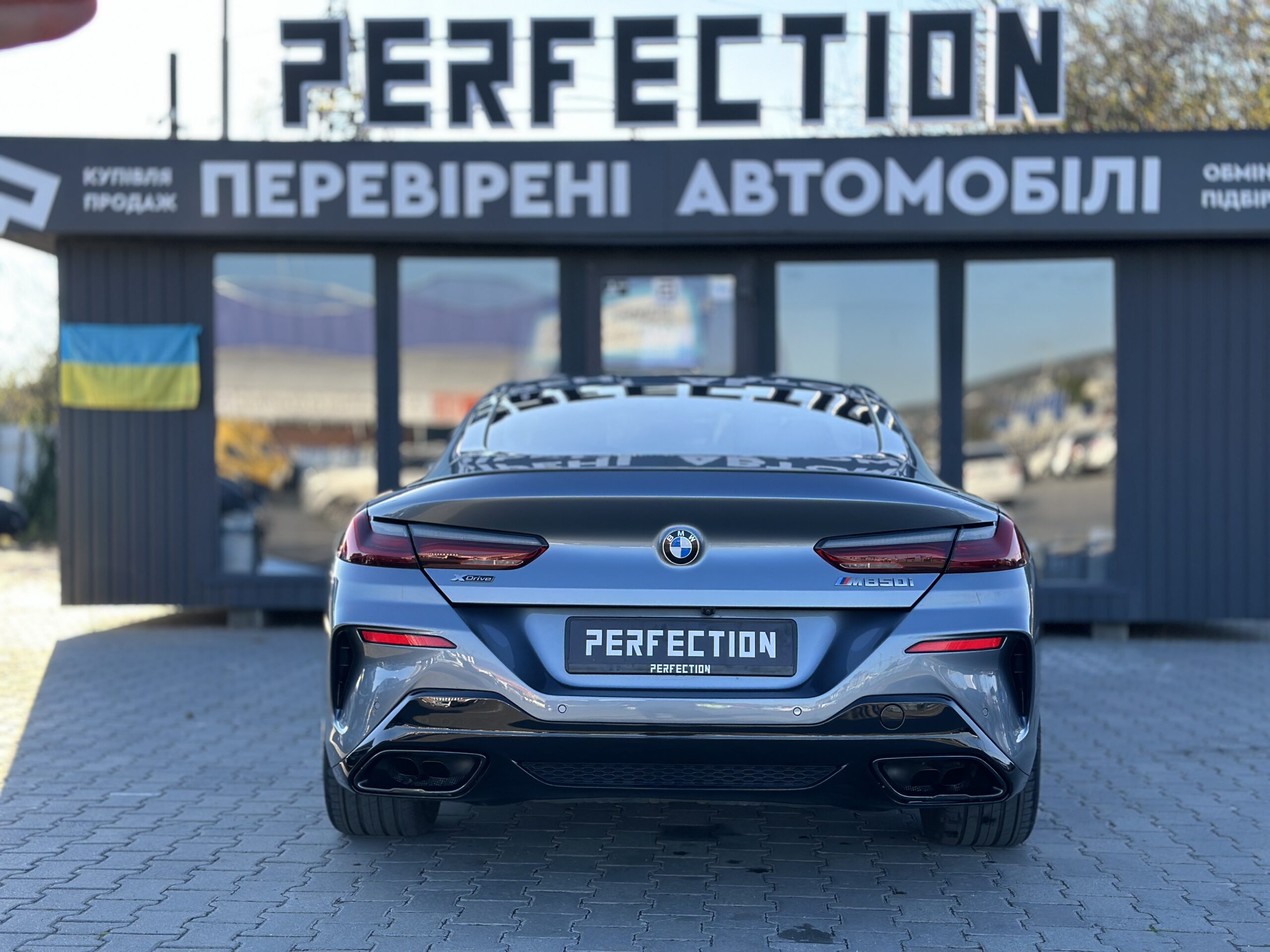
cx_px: 635
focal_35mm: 48
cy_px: 476
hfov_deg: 39.7
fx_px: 1761
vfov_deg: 30.3
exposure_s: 1/1120
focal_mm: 6.86
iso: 80
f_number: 1.78
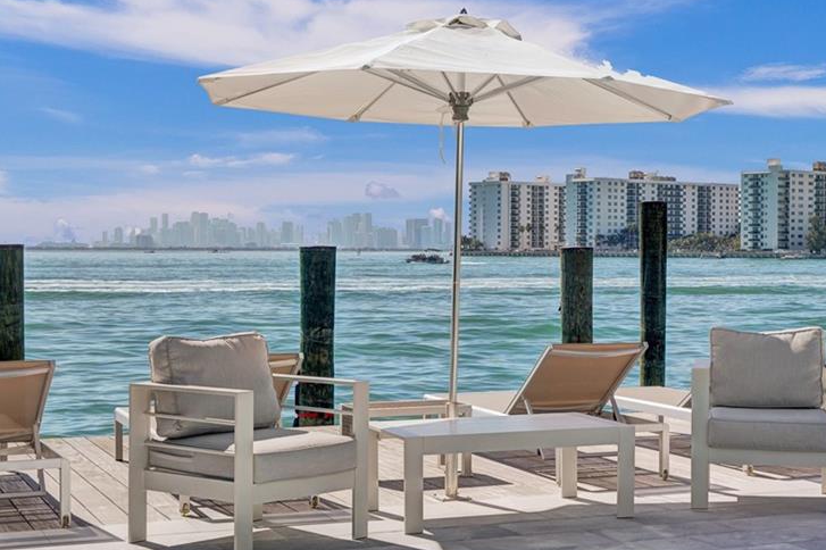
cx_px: 526
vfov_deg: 20.6
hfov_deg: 30.4
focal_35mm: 66
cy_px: 273
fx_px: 1514
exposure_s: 1/250
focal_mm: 30
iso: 100
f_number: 10
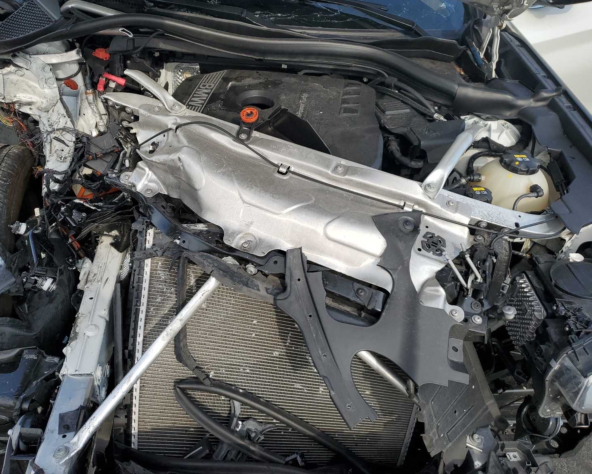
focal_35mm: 28
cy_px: 235
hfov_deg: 62.2
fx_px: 491
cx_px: 291
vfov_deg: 51.5
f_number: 1.5
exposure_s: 1/1429
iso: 50
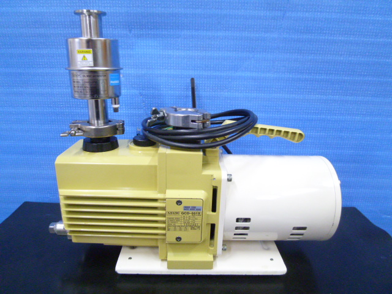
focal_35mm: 24
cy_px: 147
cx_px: 196
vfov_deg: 56.8
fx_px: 272
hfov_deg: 71.6
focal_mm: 4.3
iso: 400
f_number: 2.2
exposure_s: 1/20
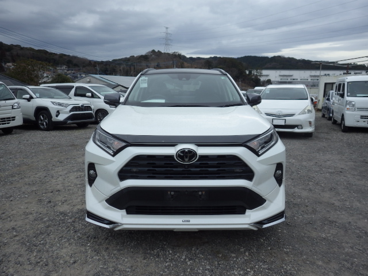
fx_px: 266
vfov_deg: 54.9
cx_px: 184
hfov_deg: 69.4
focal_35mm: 25
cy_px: 138
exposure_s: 1/1500
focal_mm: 4.5
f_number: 2.8
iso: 125
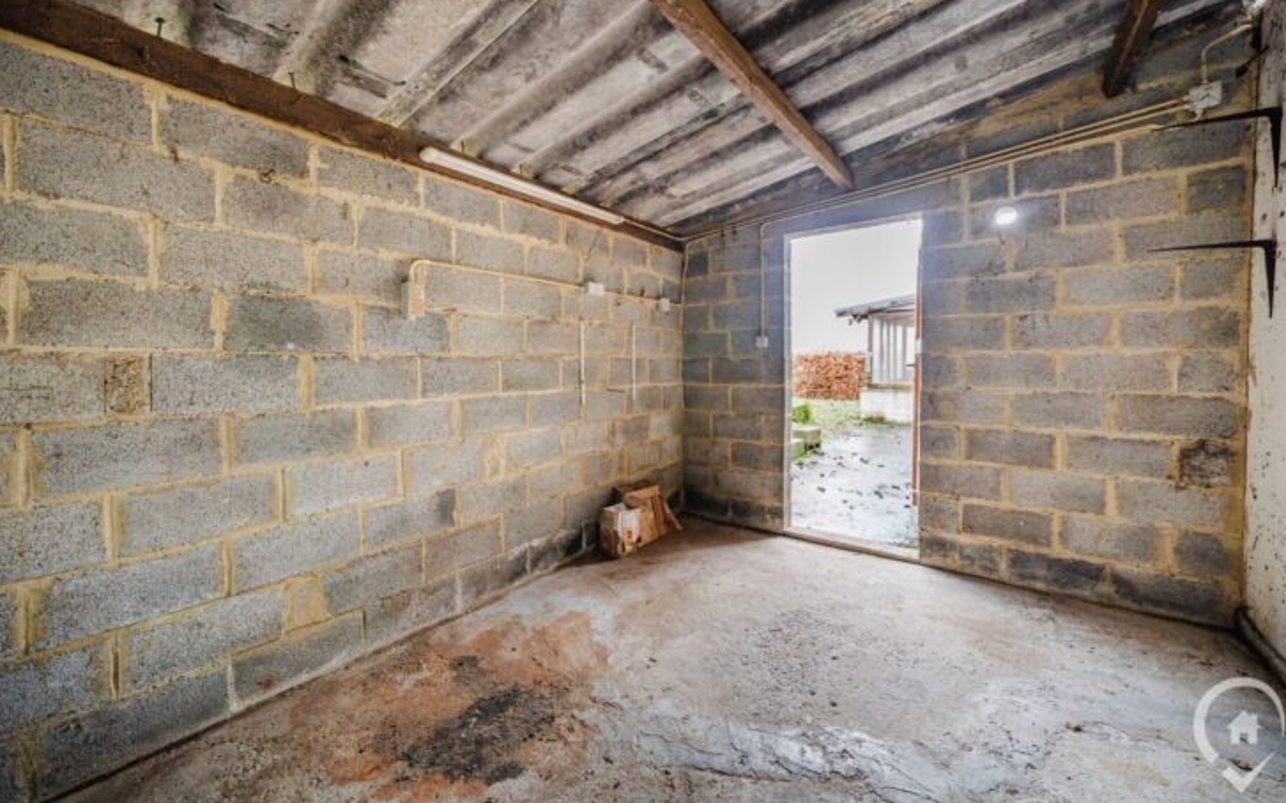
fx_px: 491
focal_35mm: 14
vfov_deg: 78.5
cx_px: 660
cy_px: 371
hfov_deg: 105.3
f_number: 7.1
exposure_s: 1/3
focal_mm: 13
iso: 500
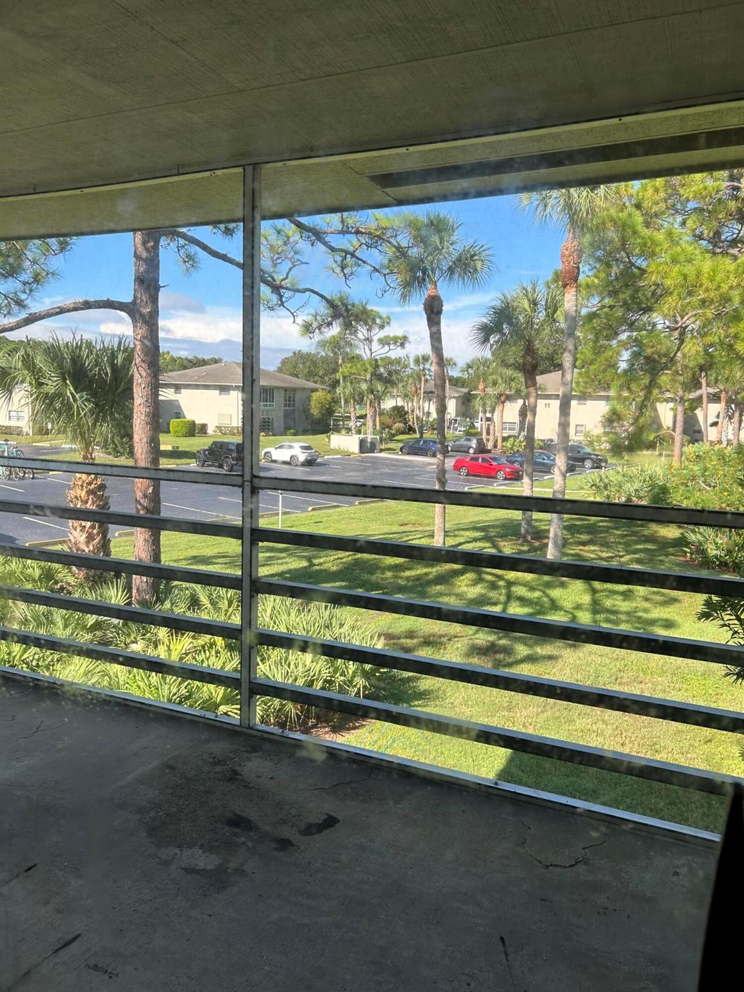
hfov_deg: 53.1
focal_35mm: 26
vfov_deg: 67.3
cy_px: 496
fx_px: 745
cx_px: 372
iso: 50
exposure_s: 1/965
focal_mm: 5.7
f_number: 1.5
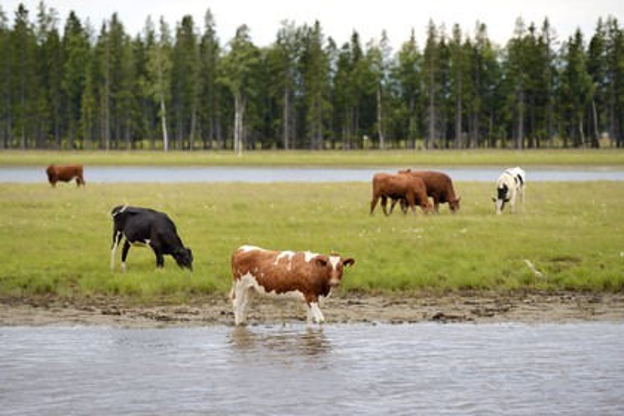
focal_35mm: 160
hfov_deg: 12.8
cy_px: 208
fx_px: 2773
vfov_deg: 8.6
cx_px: 312
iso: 800
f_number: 2.8
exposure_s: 1/250
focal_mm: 160
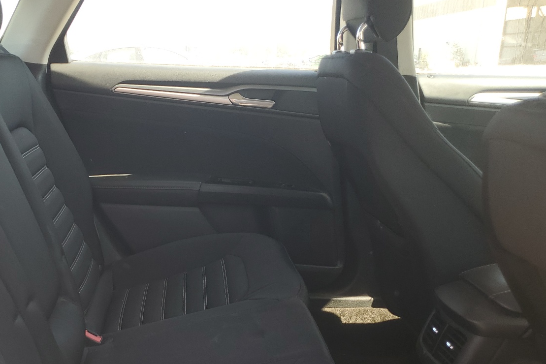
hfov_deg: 48.1
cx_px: 155
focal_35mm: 39
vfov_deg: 33.8
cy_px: 252
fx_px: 592
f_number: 1.5
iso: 50
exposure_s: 1/192
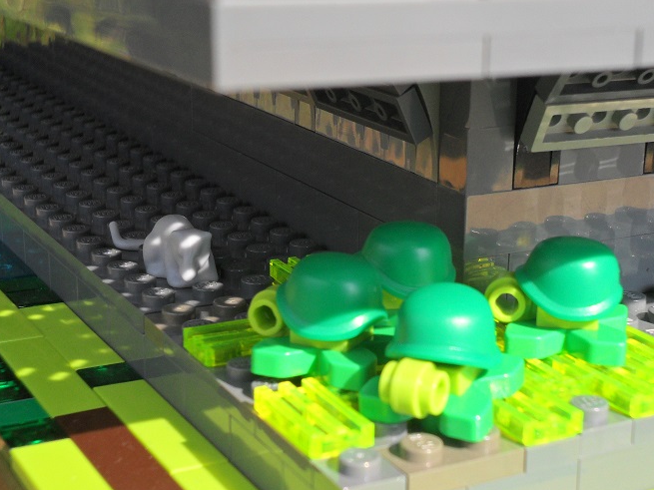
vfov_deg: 19.1
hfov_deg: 25.3
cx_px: 390
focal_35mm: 77
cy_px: 297
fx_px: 1454
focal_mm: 11.2
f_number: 5.6
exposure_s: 1/250
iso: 100
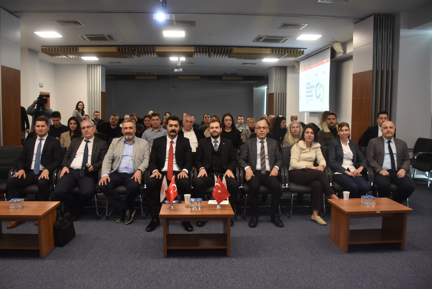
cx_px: 211
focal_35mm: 28
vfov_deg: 46.5
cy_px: 148
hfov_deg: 65.4
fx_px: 336
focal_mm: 18
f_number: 4
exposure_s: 1/60
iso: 1400
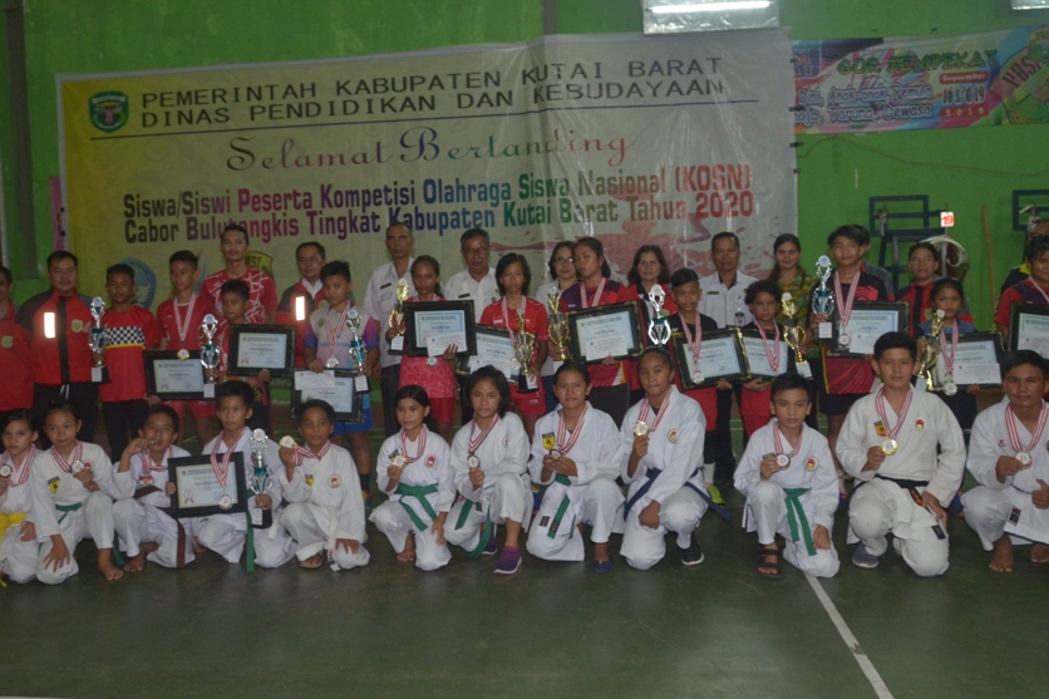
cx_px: 503
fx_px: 961
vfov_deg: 39.9
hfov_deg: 57.2
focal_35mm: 33
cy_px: 296
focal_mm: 18
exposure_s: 1/60
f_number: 7.1
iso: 1000
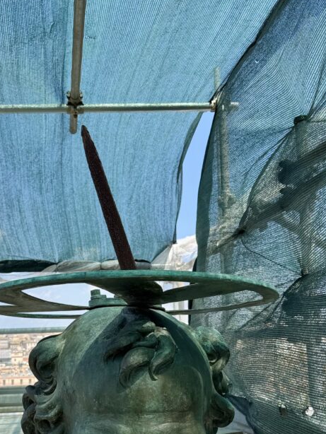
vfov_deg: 44.7
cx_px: 107
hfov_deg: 35.6
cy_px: 341
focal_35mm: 40
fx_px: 502
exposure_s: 1/2331
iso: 80
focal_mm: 6.8
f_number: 1.8
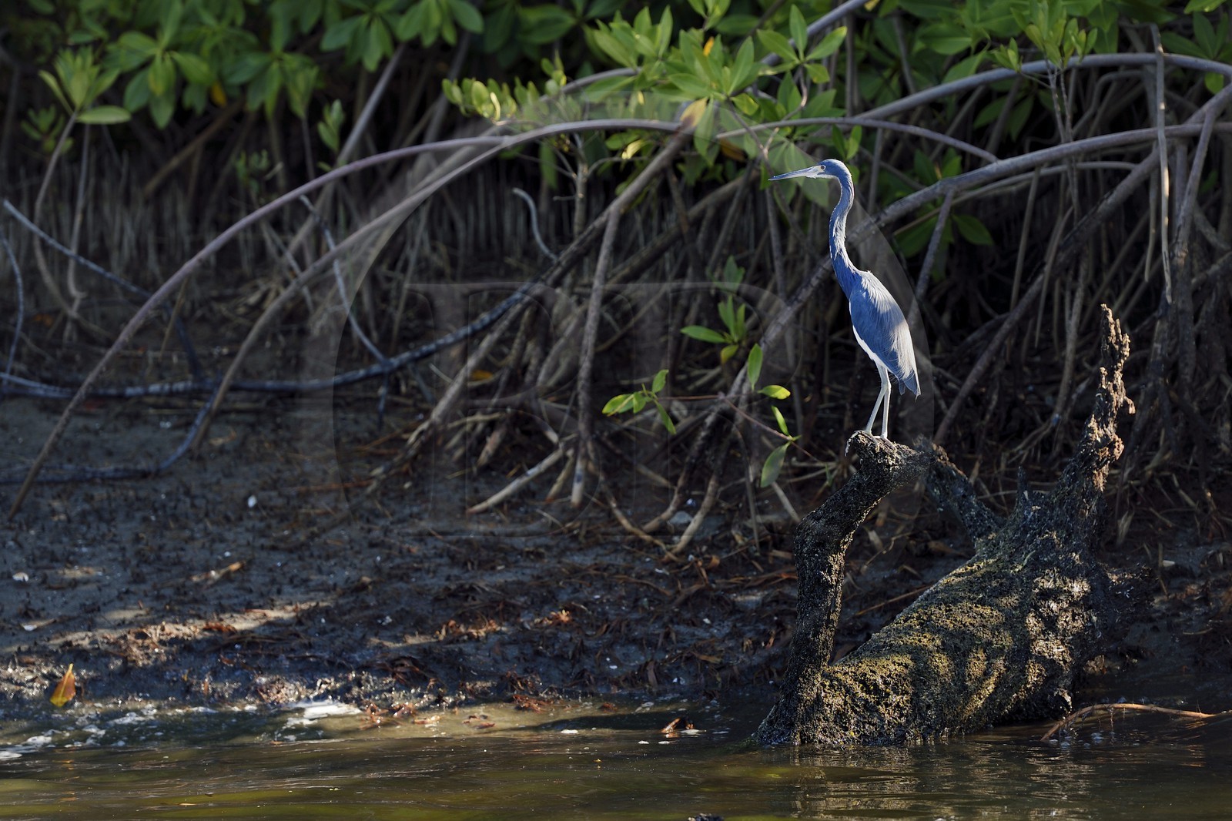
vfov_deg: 7.4
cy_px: 410
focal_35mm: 185
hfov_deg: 11.1
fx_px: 6329
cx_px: 616
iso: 400
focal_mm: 185
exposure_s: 1/500
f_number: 3.2
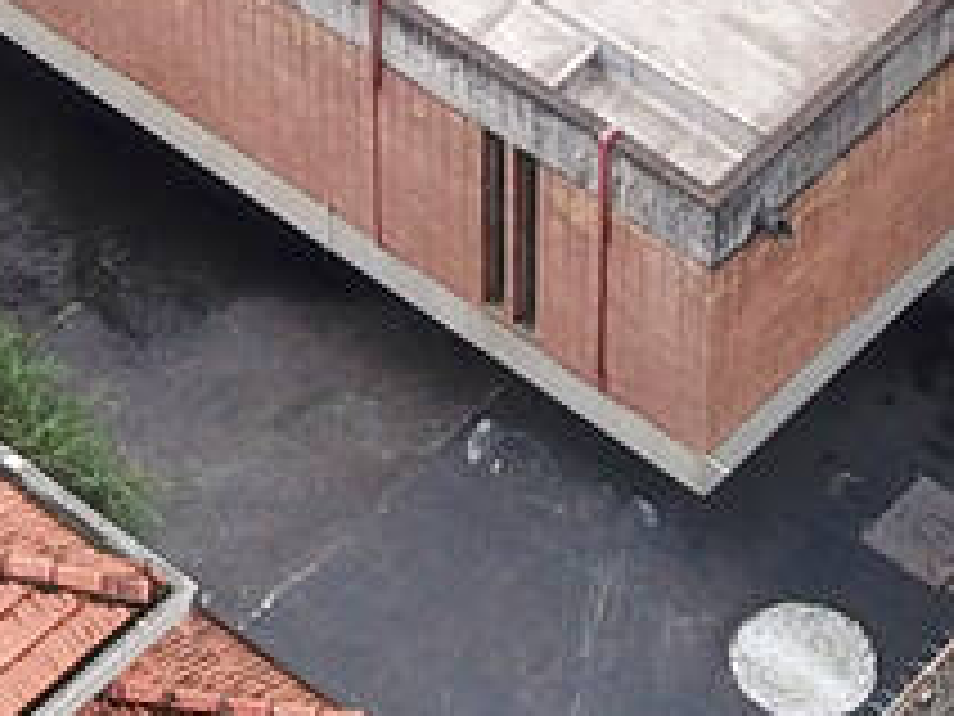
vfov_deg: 7.7
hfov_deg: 11.2
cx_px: 346
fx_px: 4878
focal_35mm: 177
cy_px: -1126
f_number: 2.2
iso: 100
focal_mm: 4.7
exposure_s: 1/803
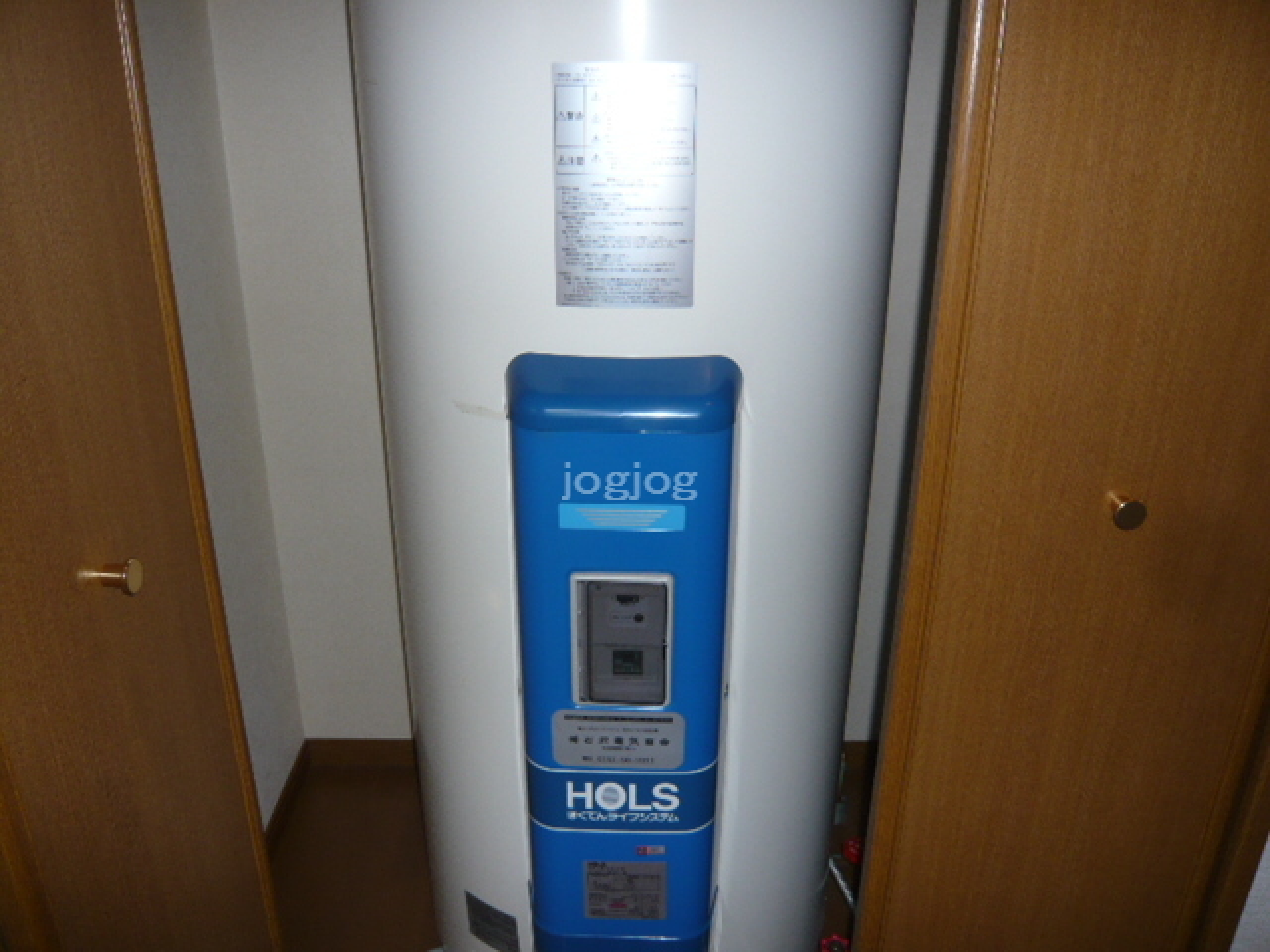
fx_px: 1027
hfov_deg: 63.4
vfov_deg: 49.7
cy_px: 476
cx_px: 635
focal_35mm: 28
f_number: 2.8
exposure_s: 1/30
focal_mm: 4.6
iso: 100
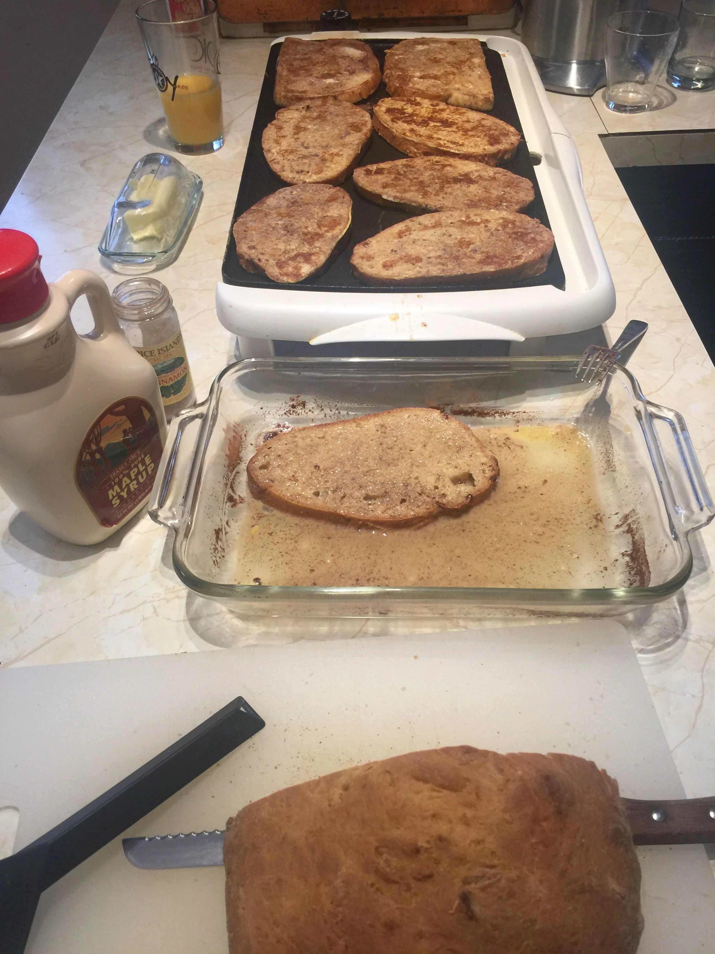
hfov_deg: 48.2
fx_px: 799
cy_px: 477
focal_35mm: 29
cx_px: 358
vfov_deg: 61.7
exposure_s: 1/30
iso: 32
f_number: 2.2
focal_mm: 4.15
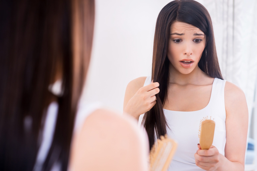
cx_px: 128
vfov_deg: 16.1
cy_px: 86
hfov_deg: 23.9
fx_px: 607
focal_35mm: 85
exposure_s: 1/160
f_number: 4
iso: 200
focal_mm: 85
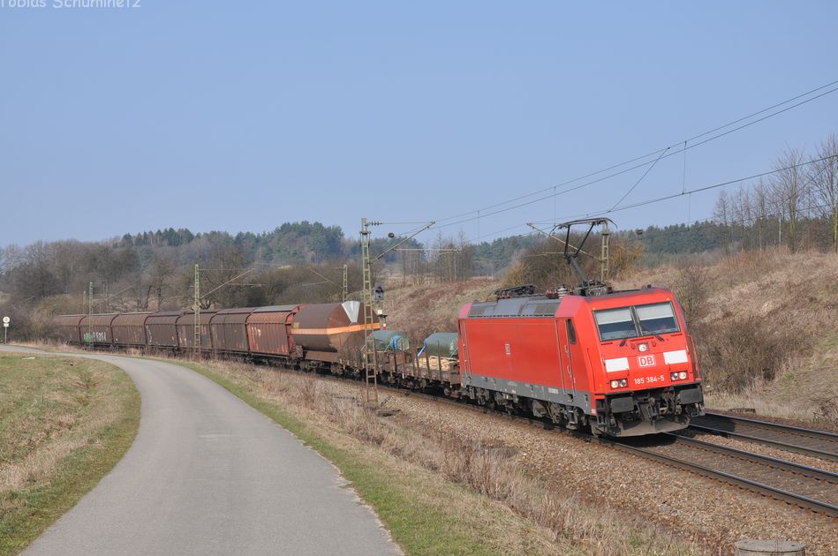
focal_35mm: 68
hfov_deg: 29.7
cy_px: 285
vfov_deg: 20.0
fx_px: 1581
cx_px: 423
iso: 250
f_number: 9
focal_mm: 42
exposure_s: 1/500
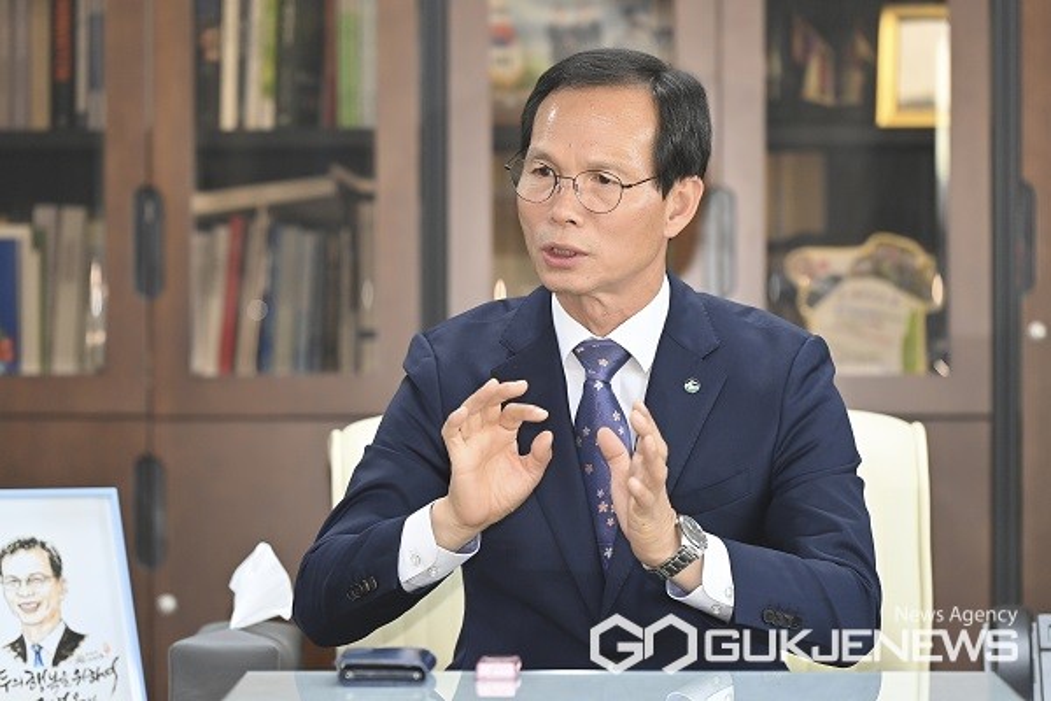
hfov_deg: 12.1
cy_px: 350
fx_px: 4963
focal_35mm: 170
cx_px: 526
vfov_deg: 8.1
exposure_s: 1/320
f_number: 3.5
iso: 3200
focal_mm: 170
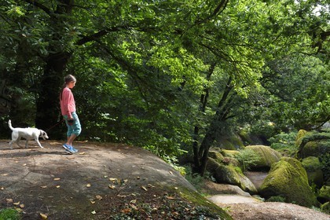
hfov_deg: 53.1
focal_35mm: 36
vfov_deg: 36.9
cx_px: 165
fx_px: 330
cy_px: 110
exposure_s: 1/125
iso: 800
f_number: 13
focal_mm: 36
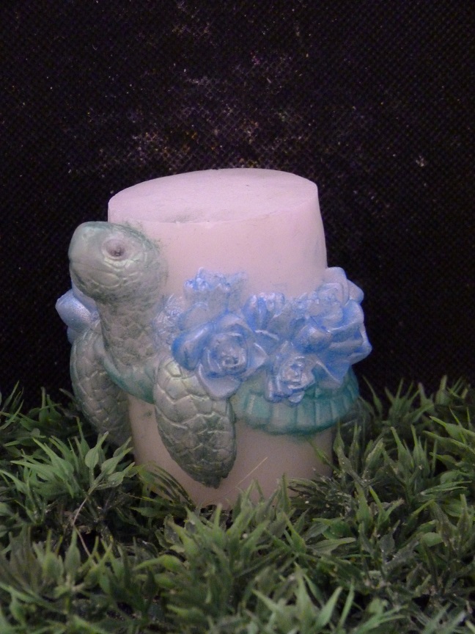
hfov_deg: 20.4
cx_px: 238
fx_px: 1317
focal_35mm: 72
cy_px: 317
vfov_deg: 27.0
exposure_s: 1/10
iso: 800
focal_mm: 12.9
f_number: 3.3
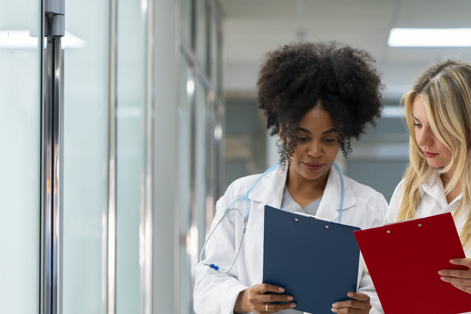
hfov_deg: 16.1
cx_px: 291
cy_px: 205
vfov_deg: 10.8
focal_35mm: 127
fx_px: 1661
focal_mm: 85
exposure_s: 1/160
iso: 640
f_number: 2.8
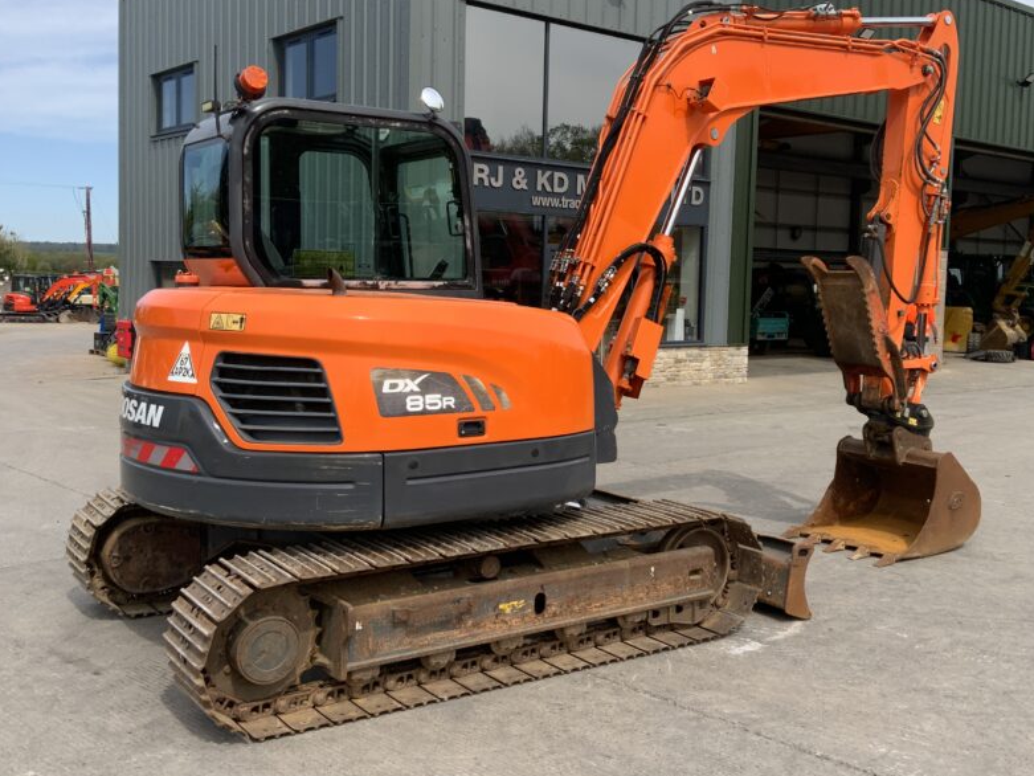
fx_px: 1135
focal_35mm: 38
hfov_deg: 48.9
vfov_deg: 37.7
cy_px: 351
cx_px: 560
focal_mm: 3
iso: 16
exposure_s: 1/1534
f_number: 1.8
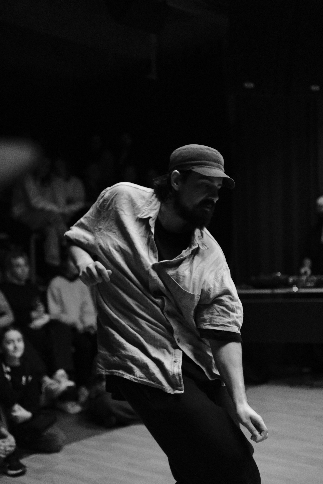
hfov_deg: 27.0
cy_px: 242
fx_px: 673
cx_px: 162
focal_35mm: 50
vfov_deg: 39.6
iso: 3200
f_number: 1.6
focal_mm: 33
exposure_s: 1/2000
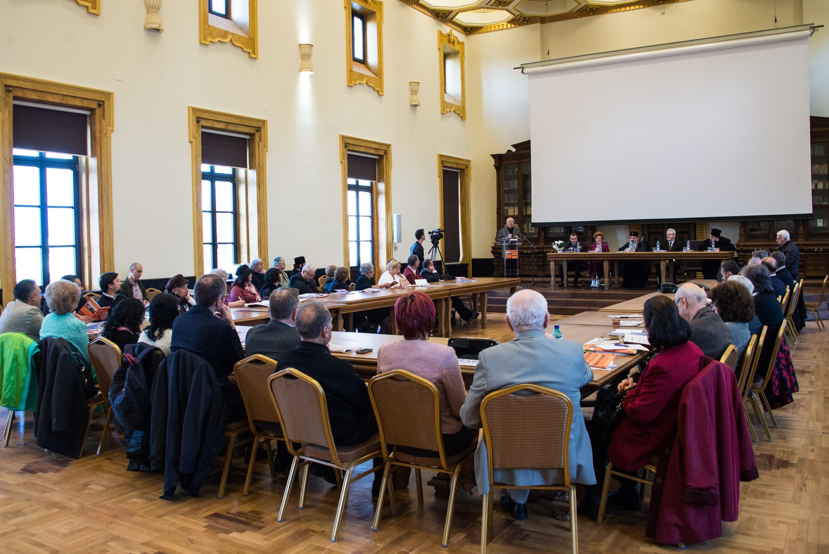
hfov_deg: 61.9
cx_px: 391
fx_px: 691
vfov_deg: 43.7
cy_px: 270
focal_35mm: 30
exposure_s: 1/100
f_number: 5
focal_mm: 28
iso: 2000
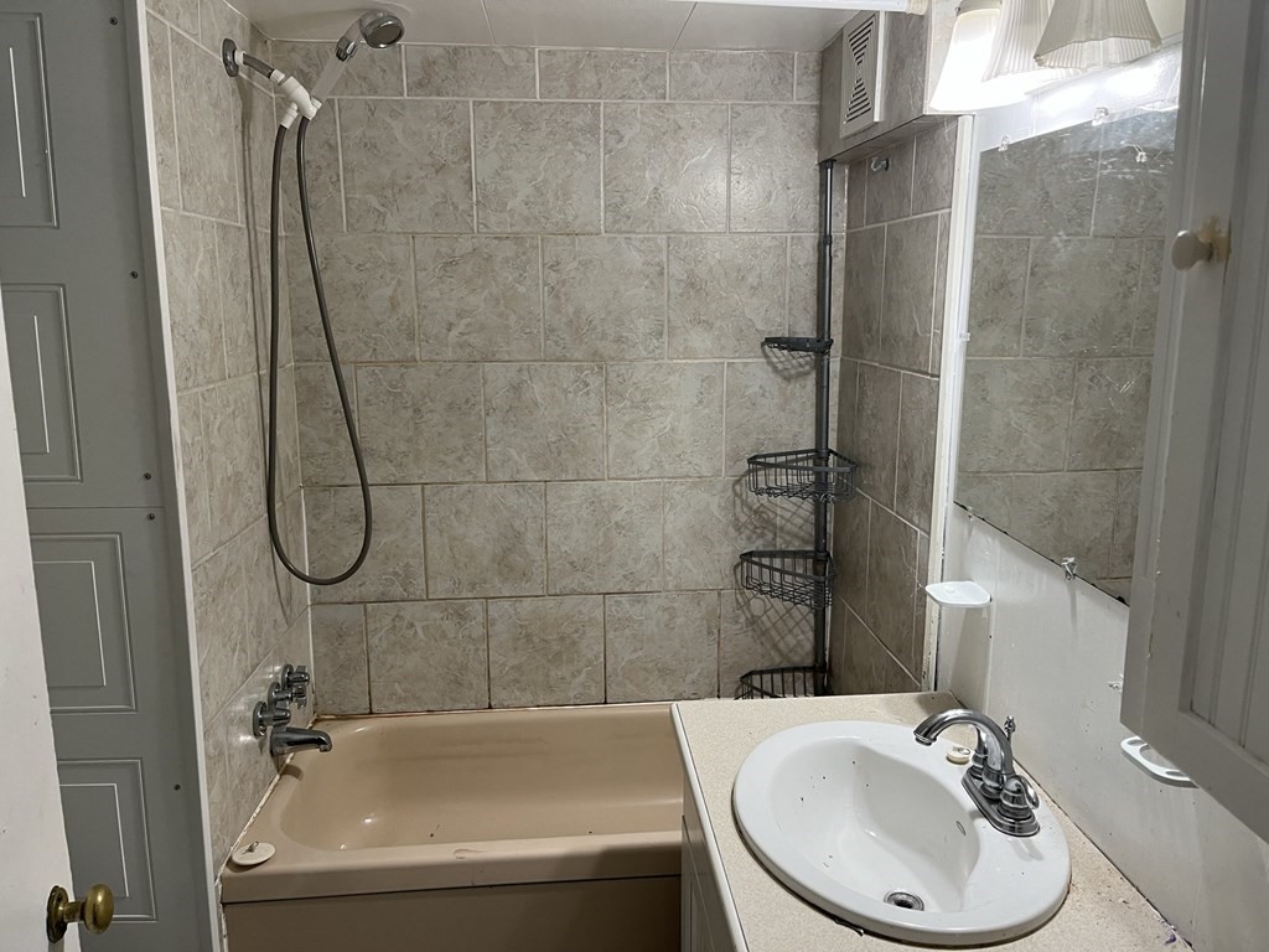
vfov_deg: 53.1
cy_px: 476
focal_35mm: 26
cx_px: 634
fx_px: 953
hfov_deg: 67.3
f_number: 1.6
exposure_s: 1/60
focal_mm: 5.1
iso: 100
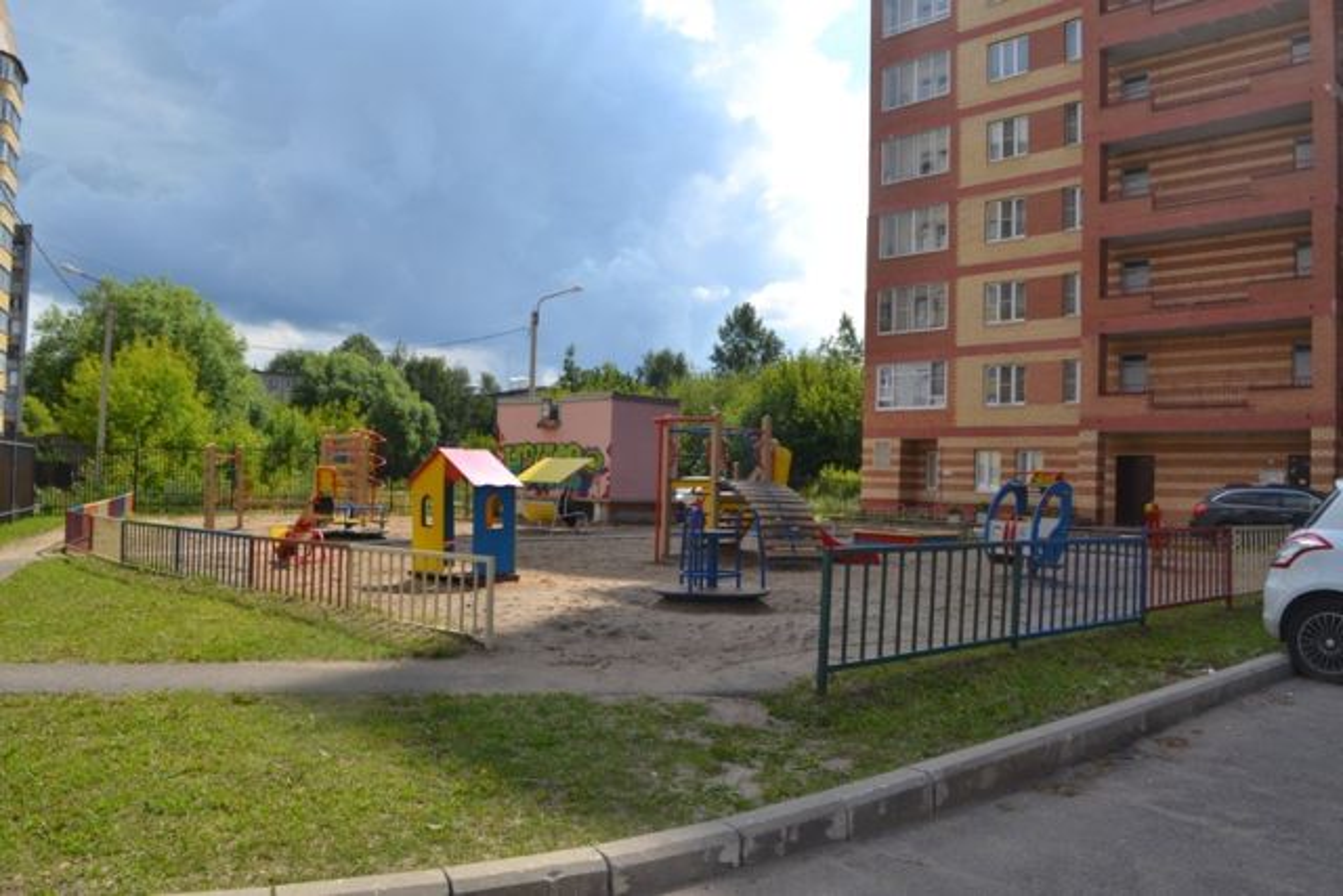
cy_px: 448
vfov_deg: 48.0
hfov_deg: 67.4
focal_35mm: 27
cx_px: 672
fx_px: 1007
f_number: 9
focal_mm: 18
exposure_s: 1/200
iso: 100
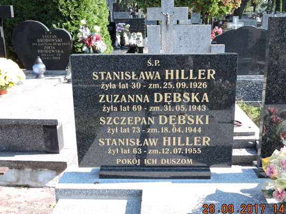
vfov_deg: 36.8
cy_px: 111
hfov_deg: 47.9
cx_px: 152
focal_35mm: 39
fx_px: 322
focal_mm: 5.9
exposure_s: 1/200
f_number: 3.6
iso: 100
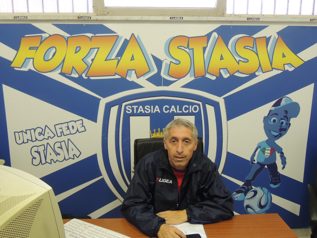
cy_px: 119
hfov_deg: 60.0
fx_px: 275
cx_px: 158
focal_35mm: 30
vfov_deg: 46.8
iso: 400
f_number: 3.1
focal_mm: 5.3
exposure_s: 1/25
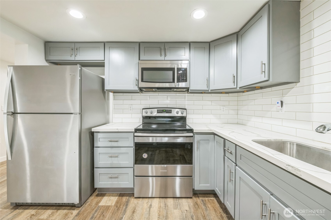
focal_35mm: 15
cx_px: 166
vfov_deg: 77.3
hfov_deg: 100.4
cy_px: 110
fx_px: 138
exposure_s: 1/8
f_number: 8
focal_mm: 15
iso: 320
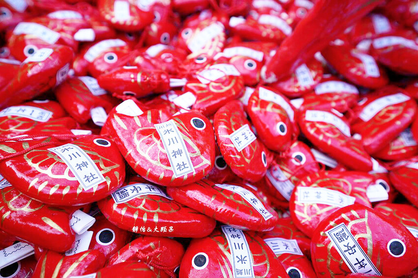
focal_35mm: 24
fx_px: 279
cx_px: 209
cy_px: 139
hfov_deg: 73.8
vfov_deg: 53.1
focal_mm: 24
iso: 100
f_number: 4.5
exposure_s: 1/80
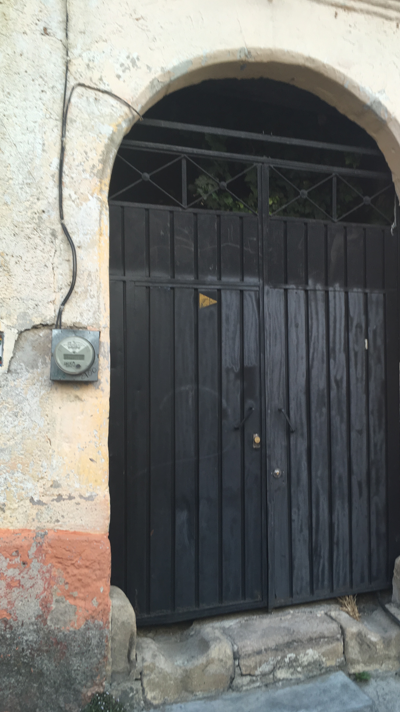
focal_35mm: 32
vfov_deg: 61.0
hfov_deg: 36.4
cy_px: 358
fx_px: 603
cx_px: 253
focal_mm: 4.15
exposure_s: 1/60
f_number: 2.2
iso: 32
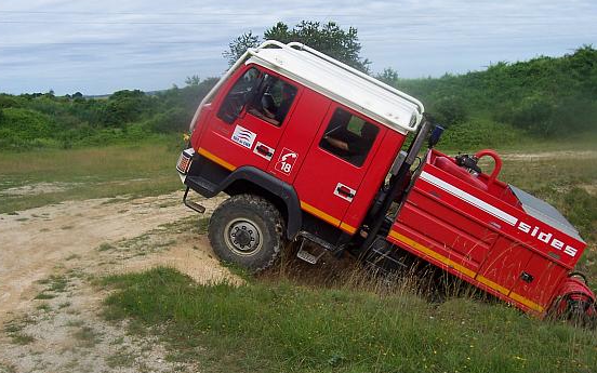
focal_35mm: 37
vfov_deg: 34.4
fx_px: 602
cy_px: 186
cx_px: 293
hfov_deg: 52.7
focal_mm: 5.6
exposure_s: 1/500
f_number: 5.6
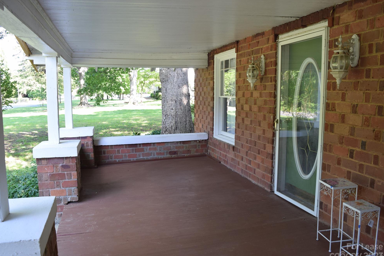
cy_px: 132
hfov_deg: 65.5
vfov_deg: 46.4
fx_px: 299
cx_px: 185
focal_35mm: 28
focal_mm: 18
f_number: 5.6
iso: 400
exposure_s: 1/125
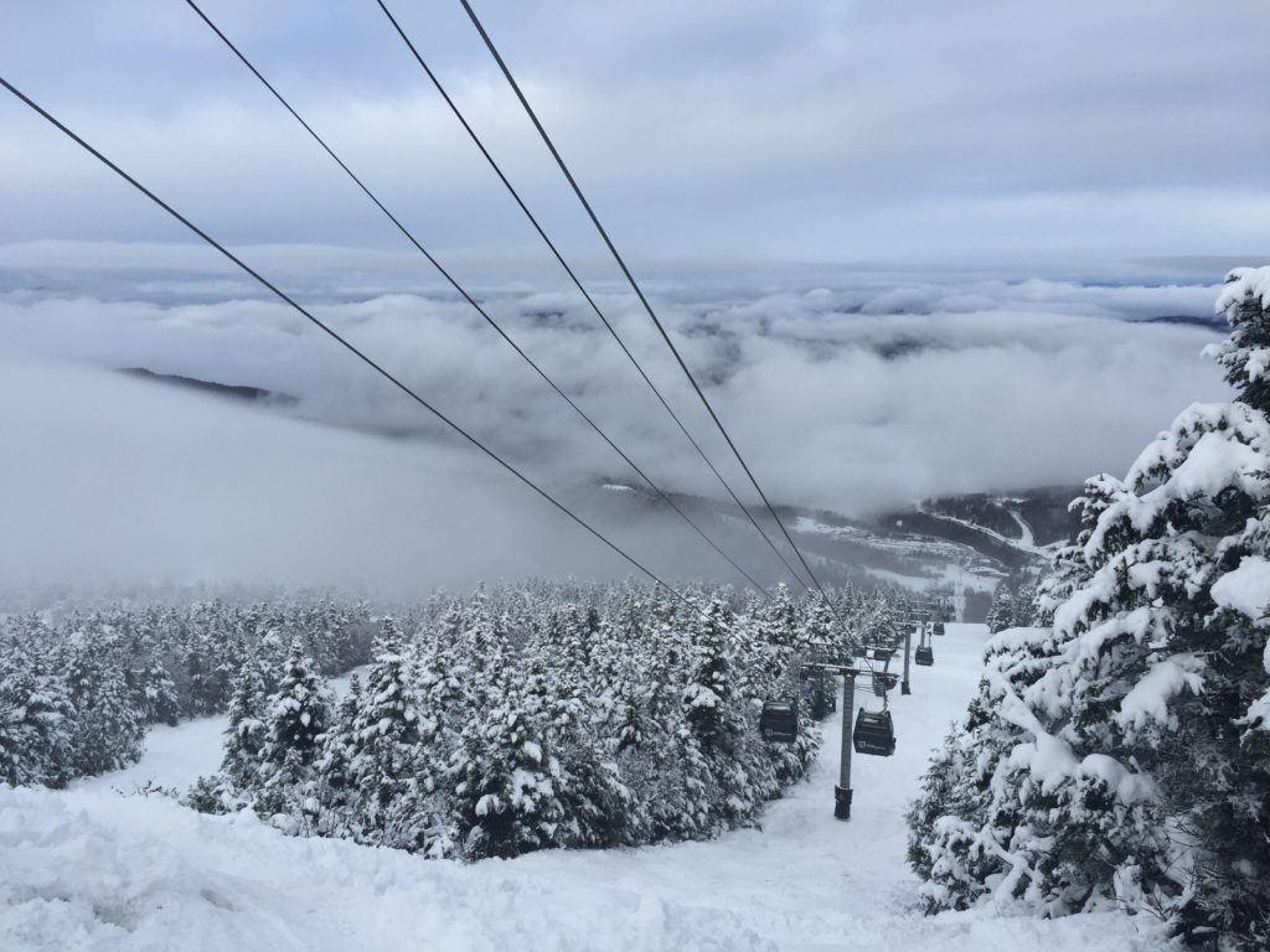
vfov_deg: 48.2
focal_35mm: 29
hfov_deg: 61.7
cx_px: 635
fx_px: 1064
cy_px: 476
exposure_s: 1/860
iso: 32
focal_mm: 4.15
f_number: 2.2
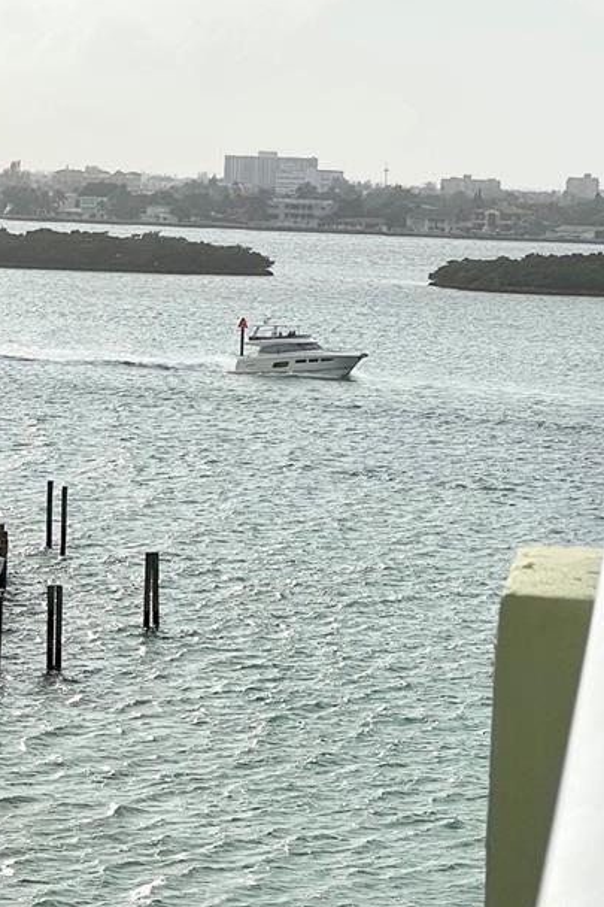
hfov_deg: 8.7
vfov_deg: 13.0
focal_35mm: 158
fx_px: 3978
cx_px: 107
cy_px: 649
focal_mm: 9
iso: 25
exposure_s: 1/2801
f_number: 2.8
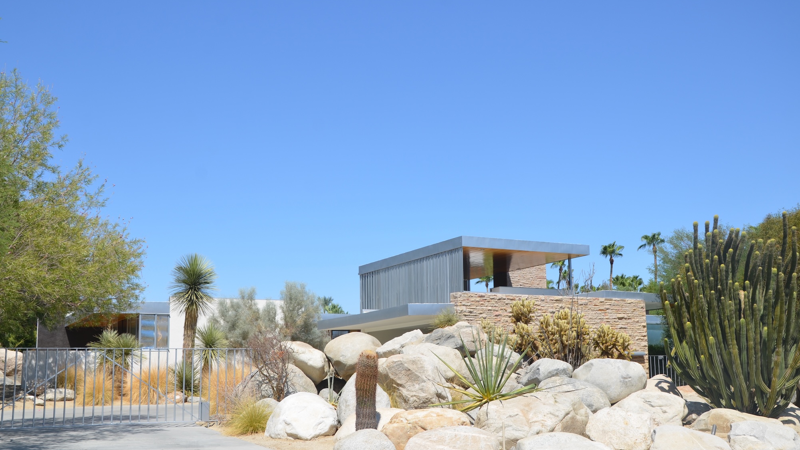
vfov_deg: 27.1
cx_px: 400
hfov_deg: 46.4
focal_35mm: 44
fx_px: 933
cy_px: 260
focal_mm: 28
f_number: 8
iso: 100
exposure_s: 1/250
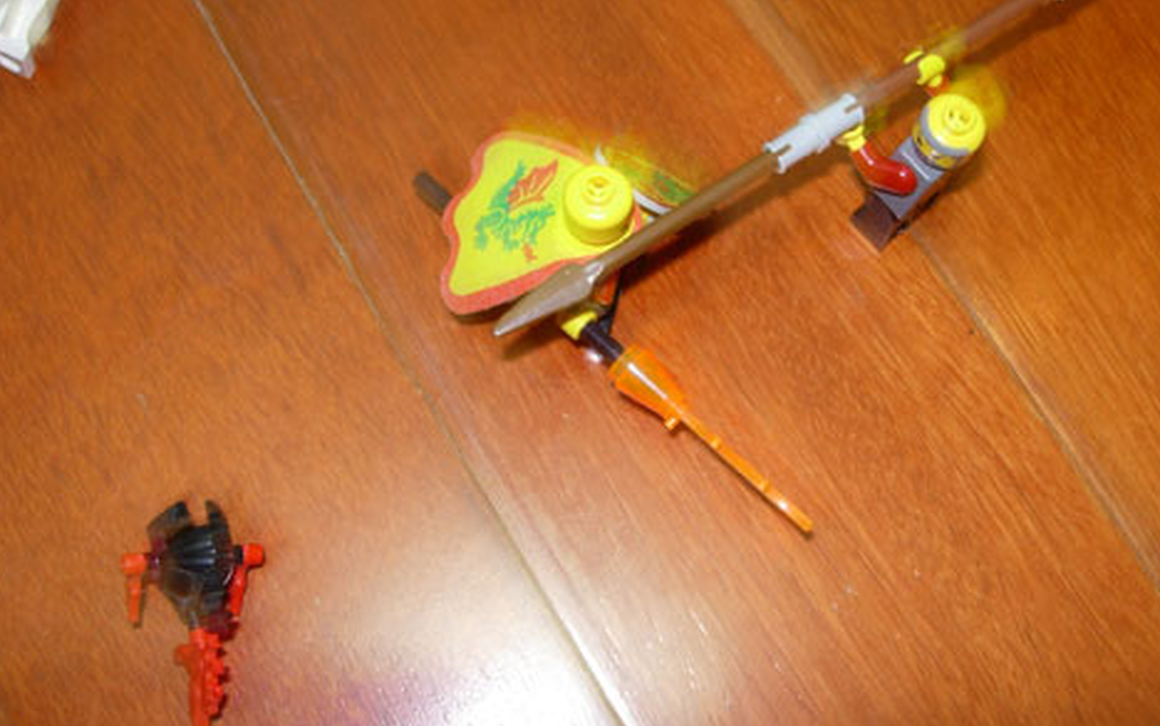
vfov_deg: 29.9
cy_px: 363
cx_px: 605
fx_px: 1360
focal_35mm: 43
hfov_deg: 46.2
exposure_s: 1/1.3
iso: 79
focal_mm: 7.8
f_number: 4.8
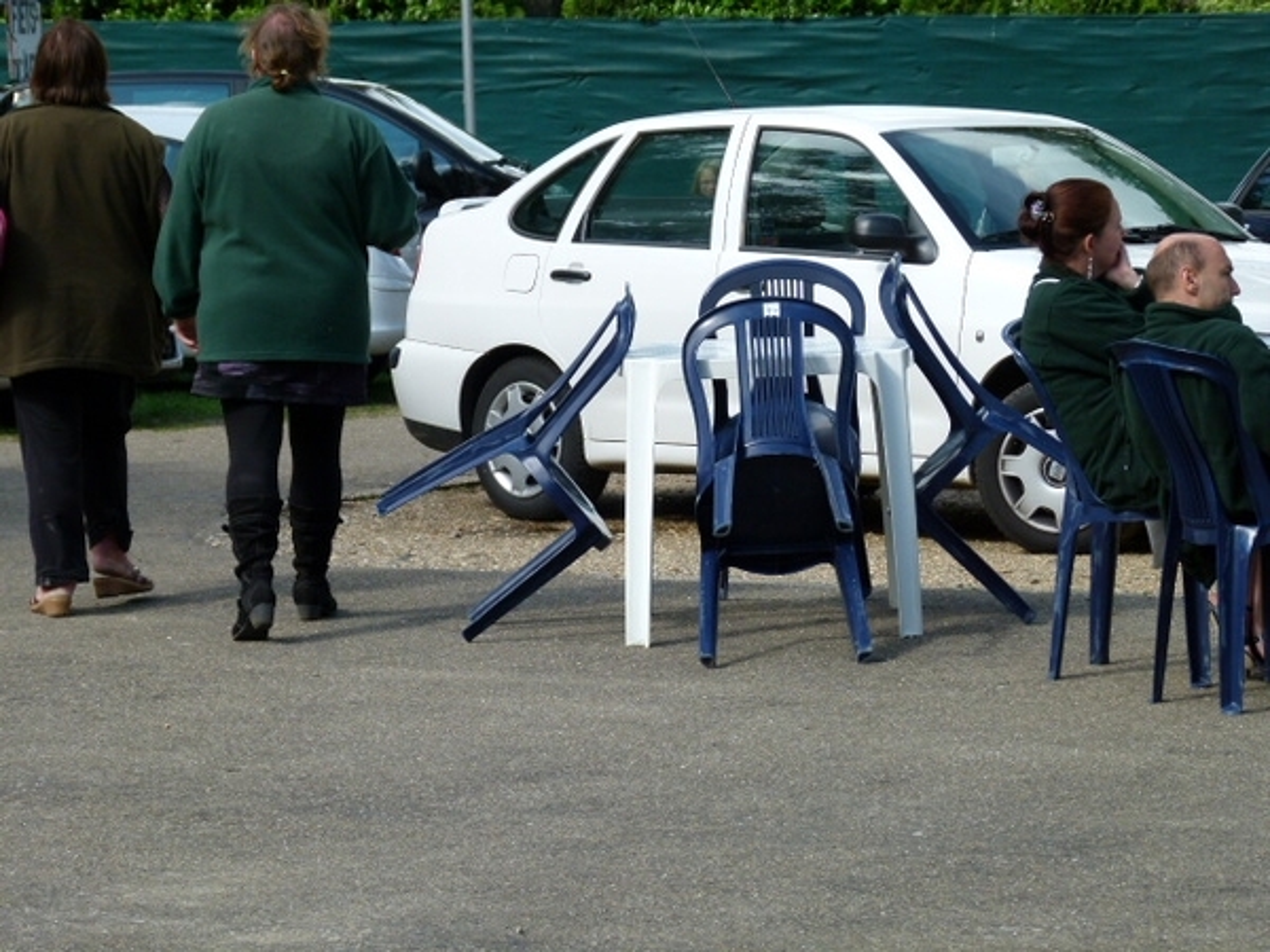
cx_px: 635
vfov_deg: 9.6
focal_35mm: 154
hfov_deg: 12.8
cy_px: 476
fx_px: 5650
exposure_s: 1/320
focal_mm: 27.8
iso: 100
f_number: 4
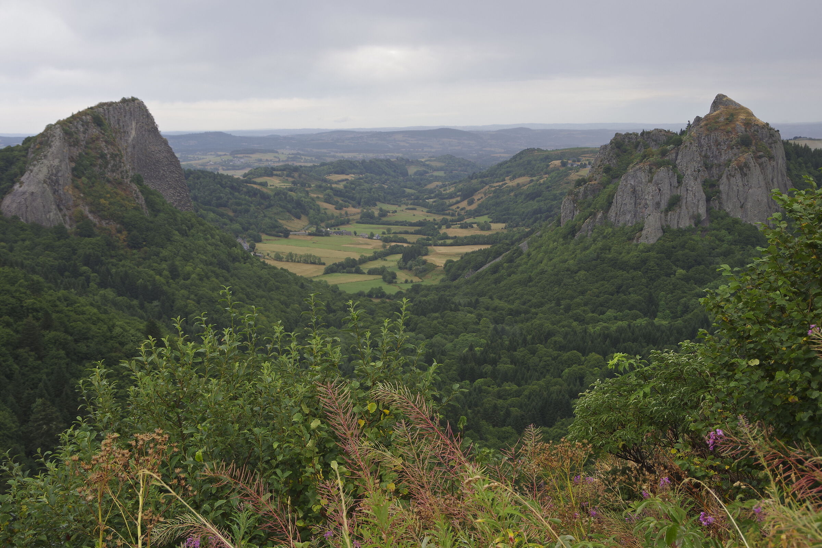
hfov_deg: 46.4
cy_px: 274
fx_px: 959
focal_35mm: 42
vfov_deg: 31.9
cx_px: 411
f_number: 7.1
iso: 100
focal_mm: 28
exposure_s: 1/40
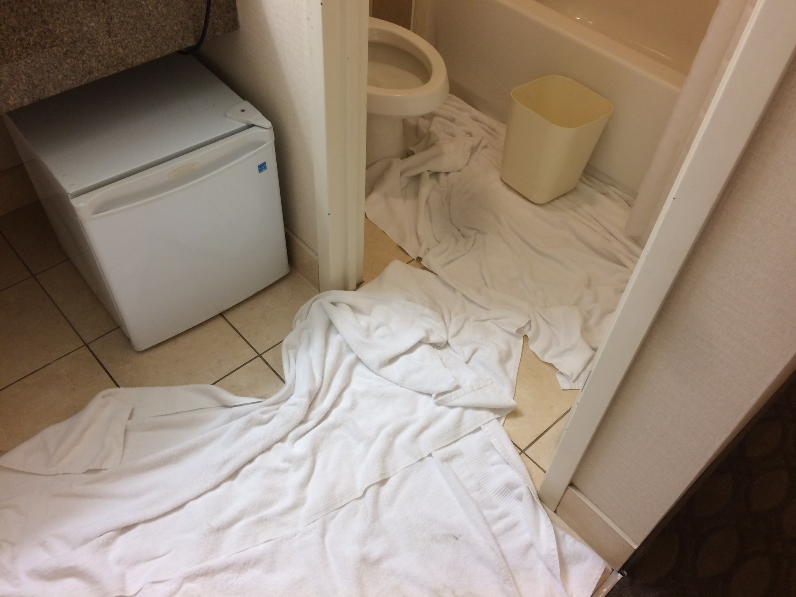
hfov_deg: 61.7
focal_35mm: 29
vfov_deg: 48.2
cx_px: 398
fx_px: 667
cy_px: 298
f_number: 2.2
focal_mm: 4.15
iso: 80
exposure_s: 1/30
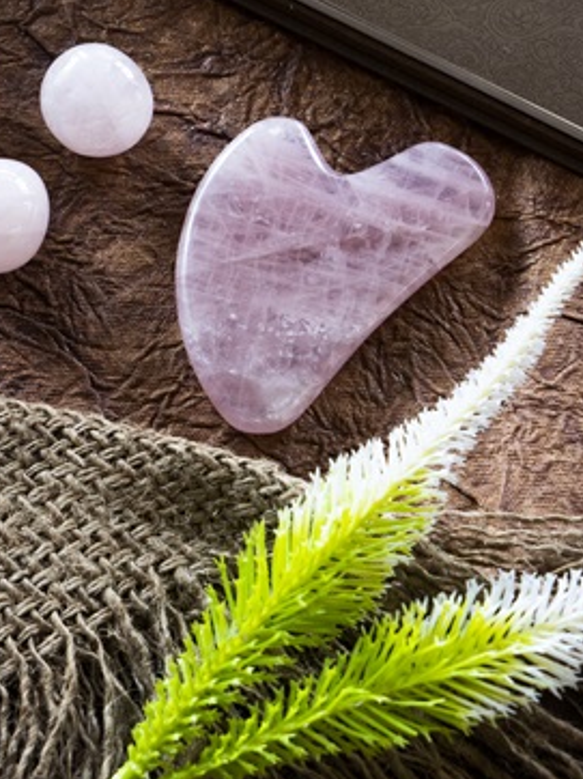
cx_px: 17
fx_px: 2136
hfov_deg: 15.3
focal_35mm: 95
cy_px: 345
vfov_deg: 20.7
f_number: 8
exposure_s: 1/160
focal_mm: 55
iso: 1600
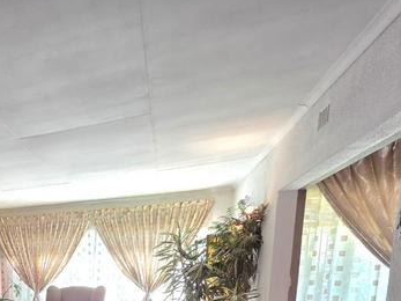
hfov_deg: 48.7
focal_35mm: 30
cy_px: 333
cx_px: -5
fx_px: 347
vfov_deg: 38.5
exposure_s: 1/101
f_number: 1.9
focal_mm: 2.2
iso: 160
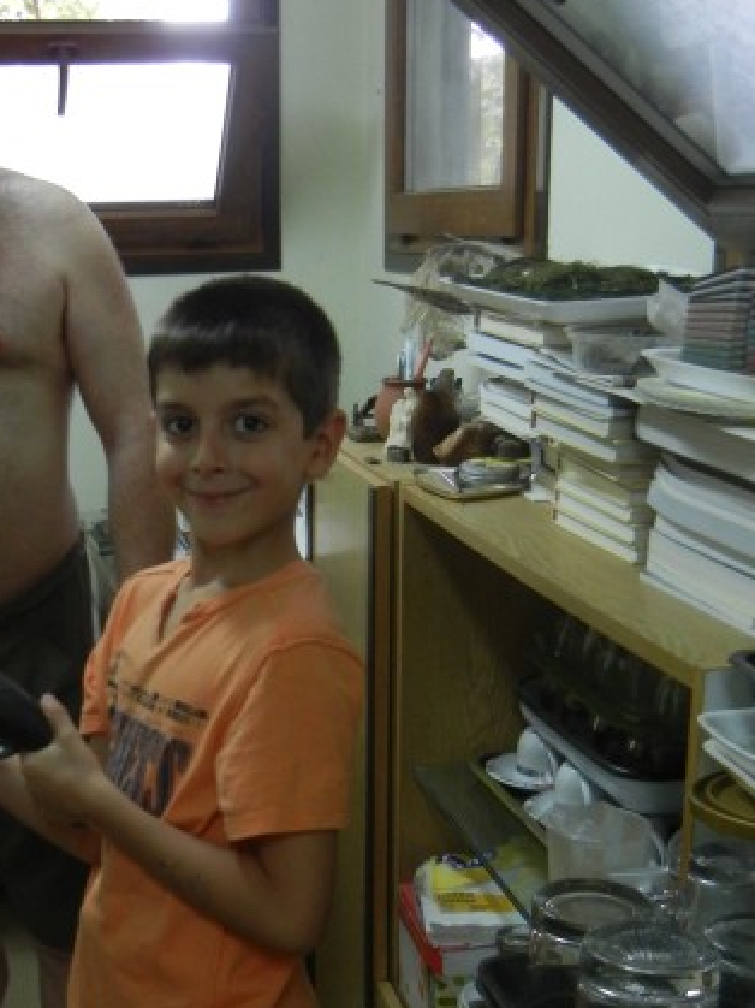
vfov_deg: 34.6
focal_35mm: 55
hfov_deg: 26.3
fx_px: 1600
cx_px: 216
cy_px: 676
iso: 400
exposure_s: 1/45.1
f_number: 3.5
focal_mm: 5.4
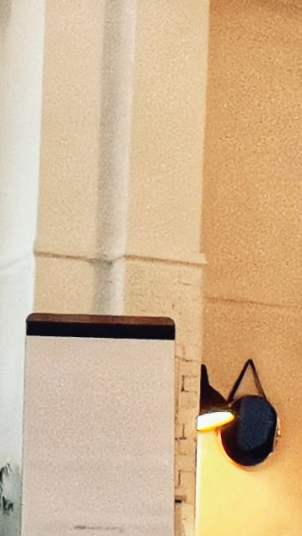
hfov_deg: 17.9
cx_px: -198
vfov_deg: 32.7
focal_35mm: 57
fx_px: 811
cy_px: 570
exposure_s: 1/60
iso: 320
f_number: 2.4
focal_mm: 1.54
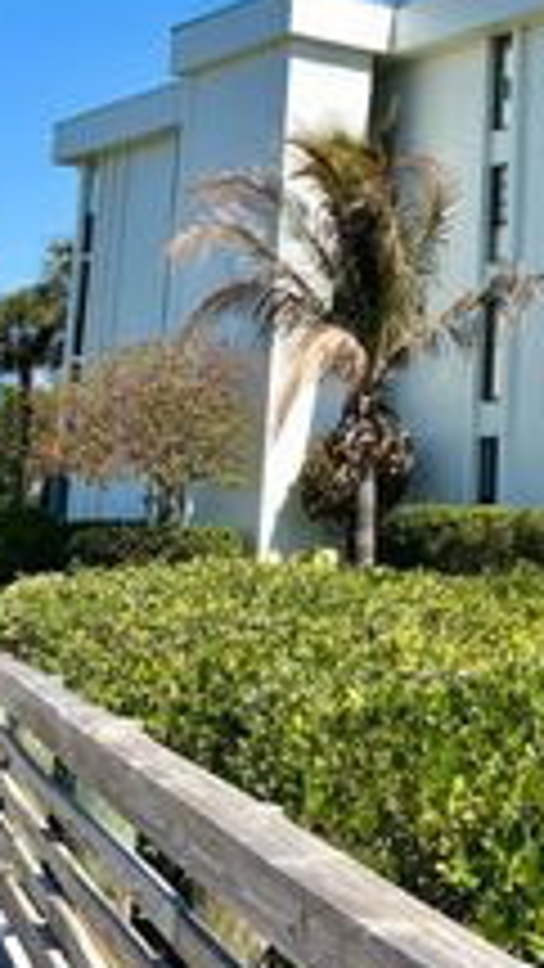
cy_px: 146
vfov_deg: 30.8
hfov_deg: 15.6
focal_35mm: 66
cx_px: 985
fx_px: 1692
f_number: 1.6
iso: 50
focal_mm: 5.96
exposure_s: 1/3623
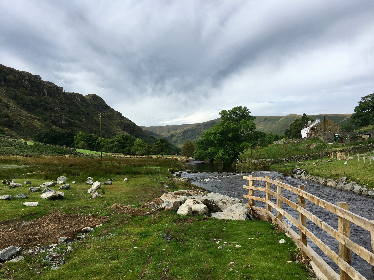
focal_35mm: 29
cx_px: 187
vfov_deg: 48.2
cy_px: 140
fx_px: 313
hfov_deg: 61.7
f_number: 2.2
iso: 25
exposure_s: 1/718
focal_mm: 4.15
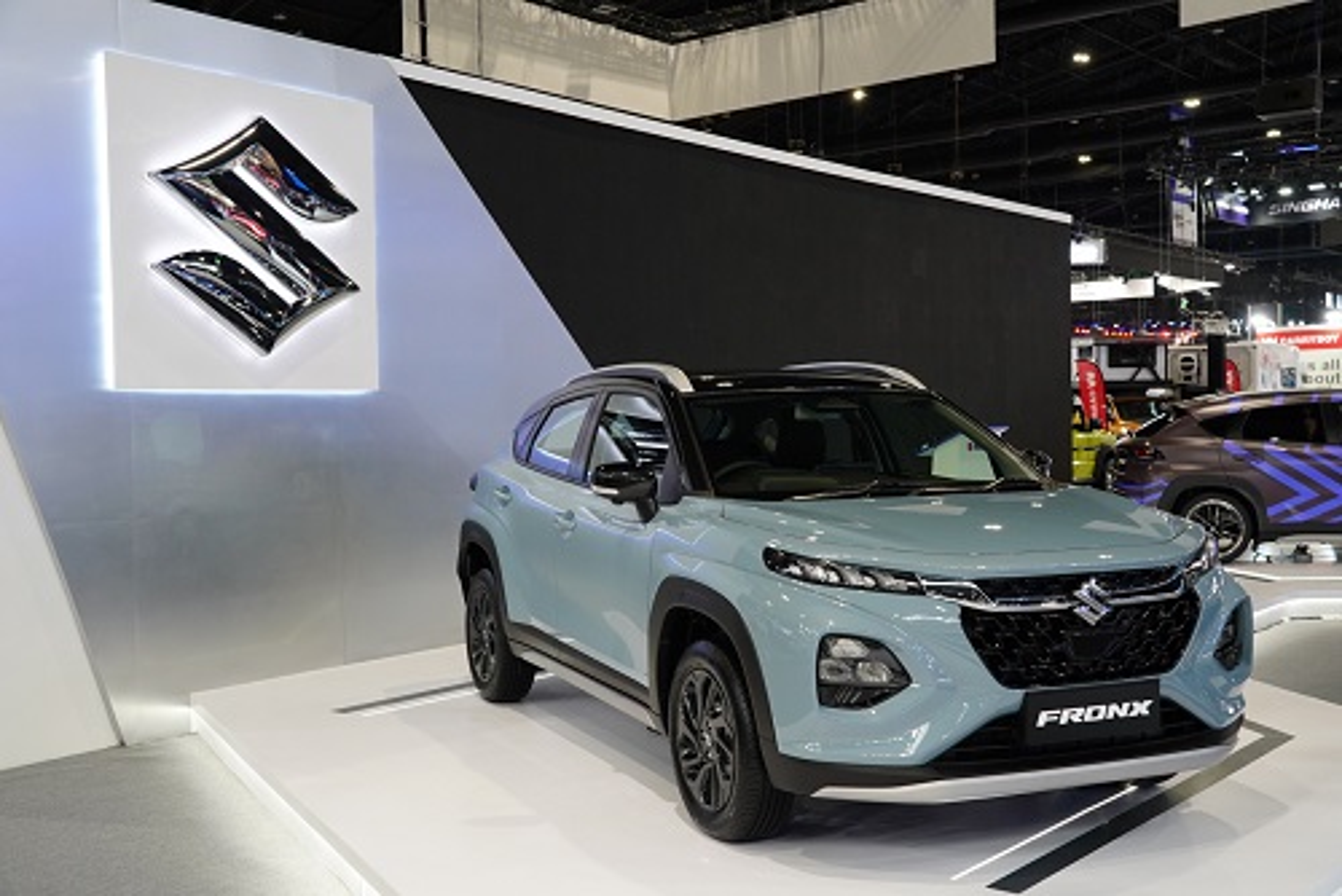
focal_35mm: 40
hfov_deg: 48.4
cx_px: 671
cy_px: 448
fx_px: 1492
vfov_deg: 33.4
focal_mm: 40
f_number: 5
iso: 1600
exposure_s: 1/100
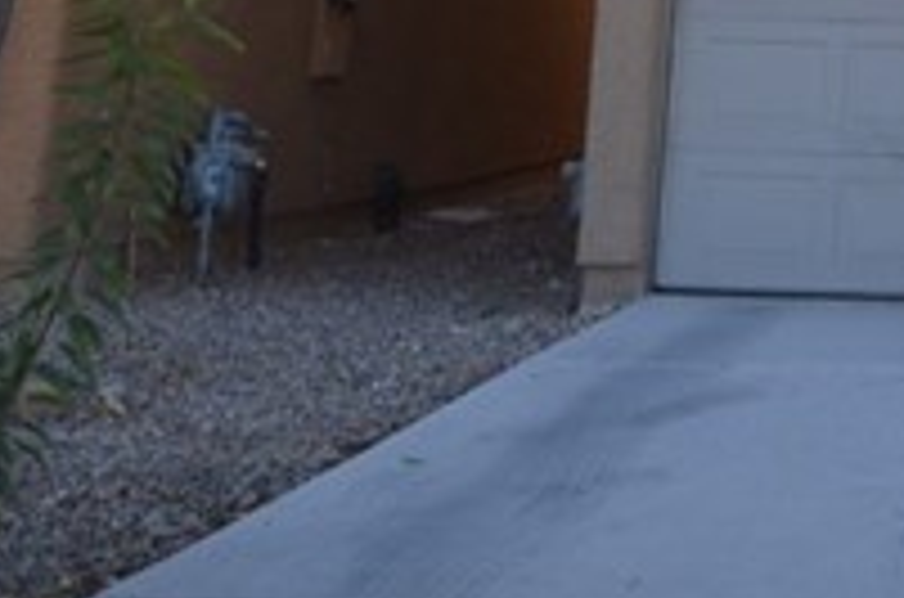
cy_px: -405
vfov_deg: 12.1
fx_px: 2648
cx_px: 1473
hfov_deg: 17.0
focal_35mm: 106
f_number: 5.6
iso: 125
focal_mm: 13
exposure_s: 1/125
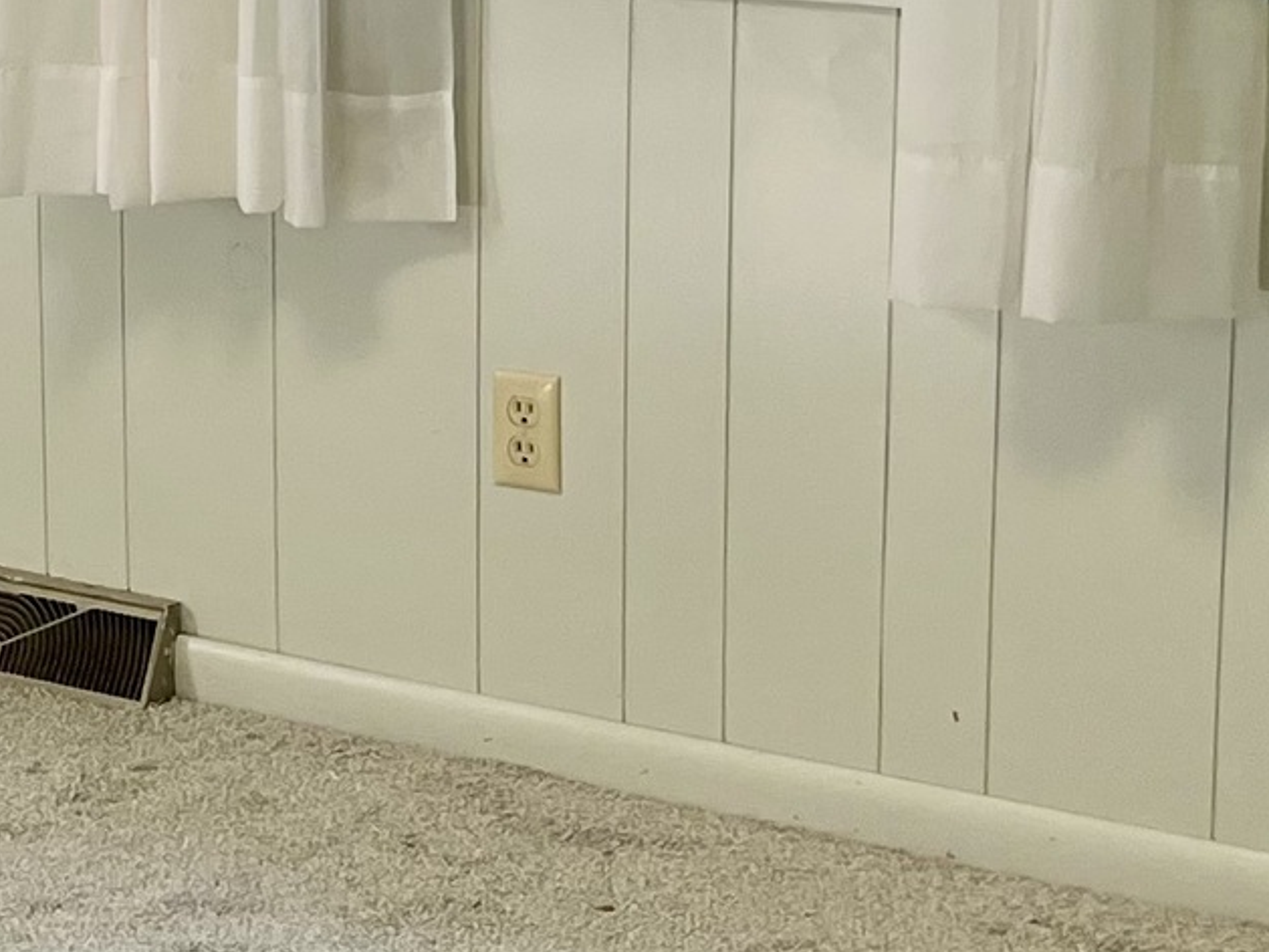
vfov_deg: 11.7
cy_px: 303
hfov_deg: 14.8
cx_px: -426
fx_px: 4657
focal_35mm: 127
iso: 125
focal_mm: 5.7
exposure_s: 1/120
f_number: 1.5
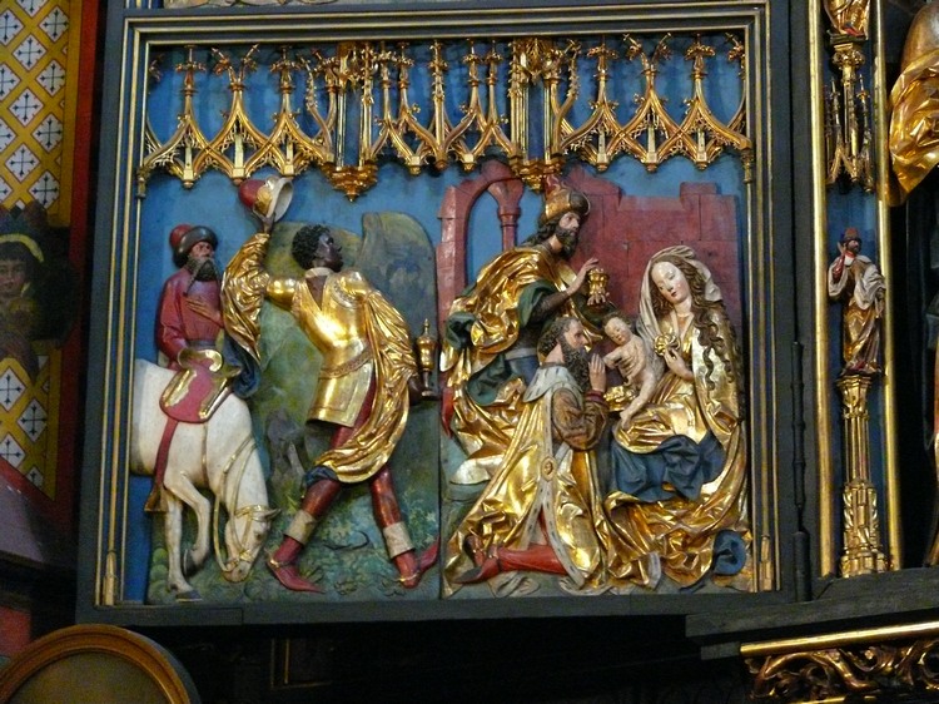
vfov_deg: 12.9
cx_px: 470
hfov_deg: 17.1
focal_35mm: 115
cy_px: 352
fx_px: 3119
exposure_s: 1/13
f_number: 3.6
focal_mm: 24.3
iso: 800
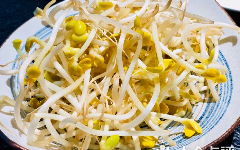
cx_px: 122
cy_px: 80
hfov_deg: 36.3
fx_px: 366
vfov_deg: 23.2
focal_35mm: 56
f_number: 2.4
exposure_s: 1/50
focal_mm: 6
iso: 40
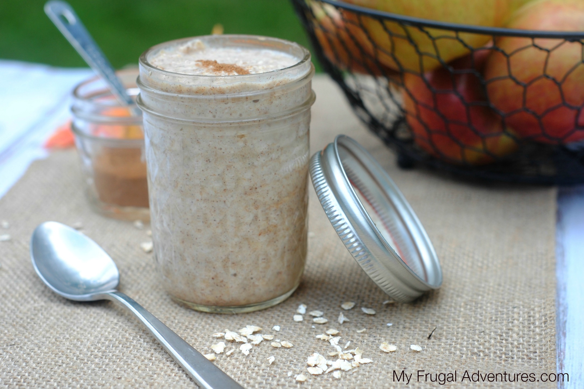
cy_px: 194
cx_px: 292
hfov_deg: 27.0
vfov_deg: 18.2
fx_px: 1217
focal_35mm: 75
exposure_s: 1/200
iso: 200
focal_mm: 50
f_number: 4
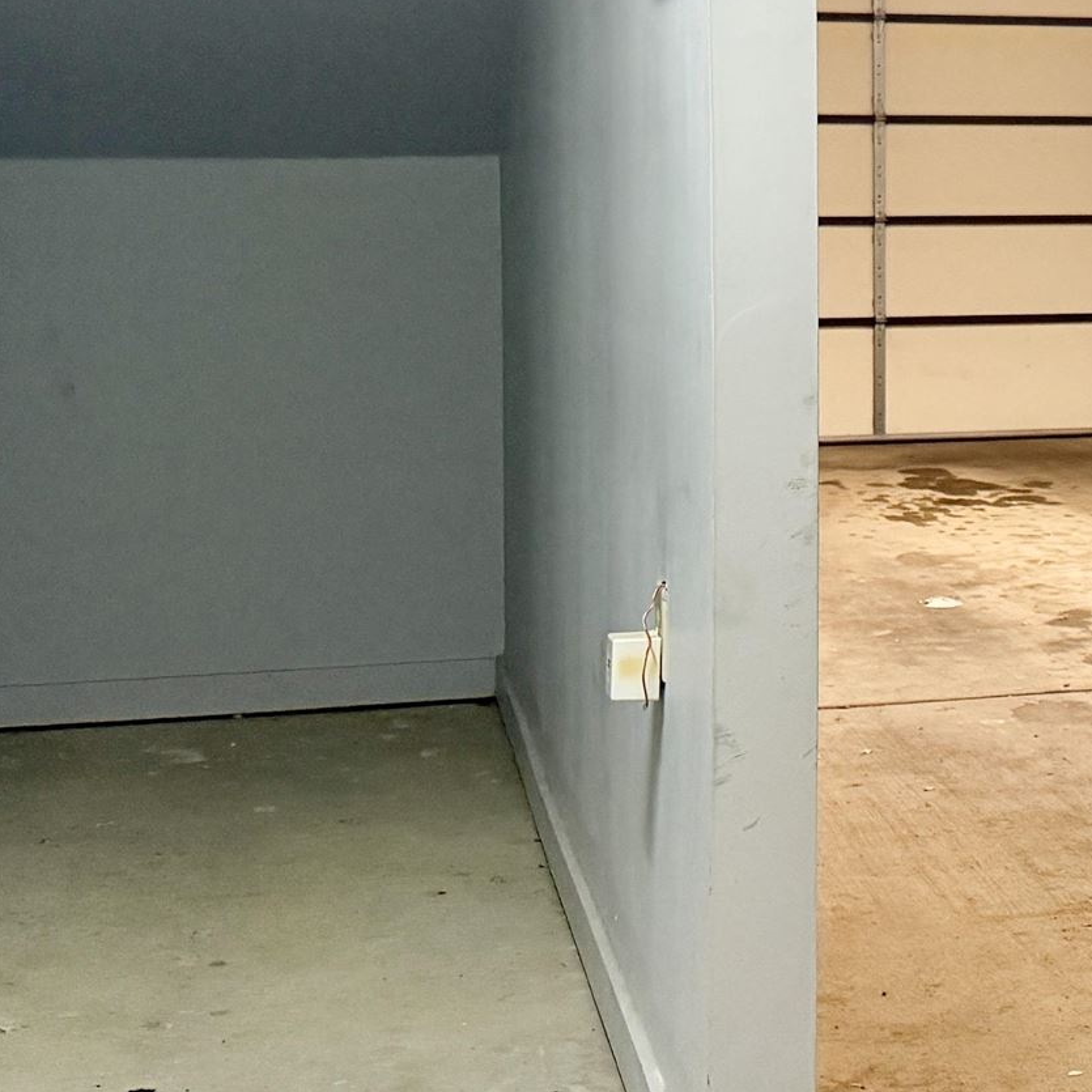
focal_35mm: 78
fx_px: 2784
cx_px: 1227
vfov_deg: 21.9
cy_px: 237
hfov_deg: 21.0
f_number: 1.78
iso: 400
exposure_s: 1/60
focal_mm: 6.76
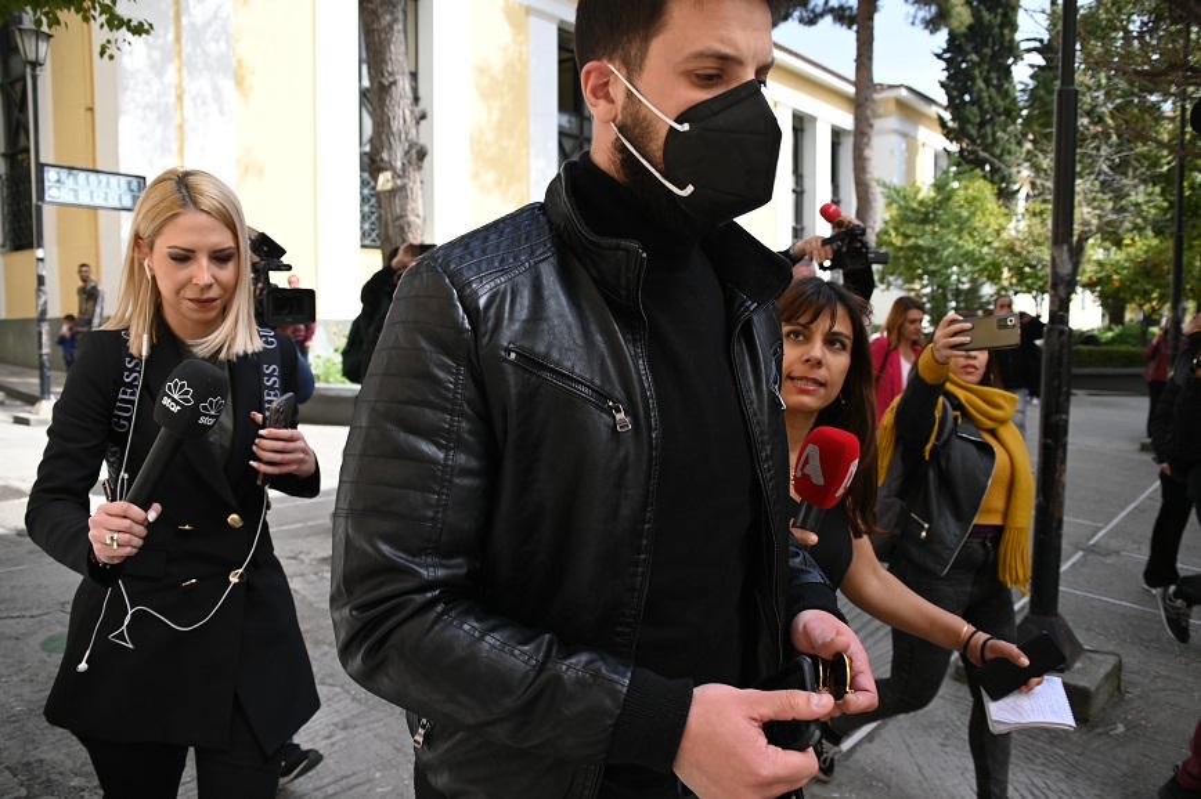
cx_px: 600
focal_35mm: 27
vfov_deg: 47.9
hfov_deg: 67.4
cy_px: 400
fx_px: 900
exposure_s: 1/500
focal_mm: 18
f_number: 4.5
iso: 100
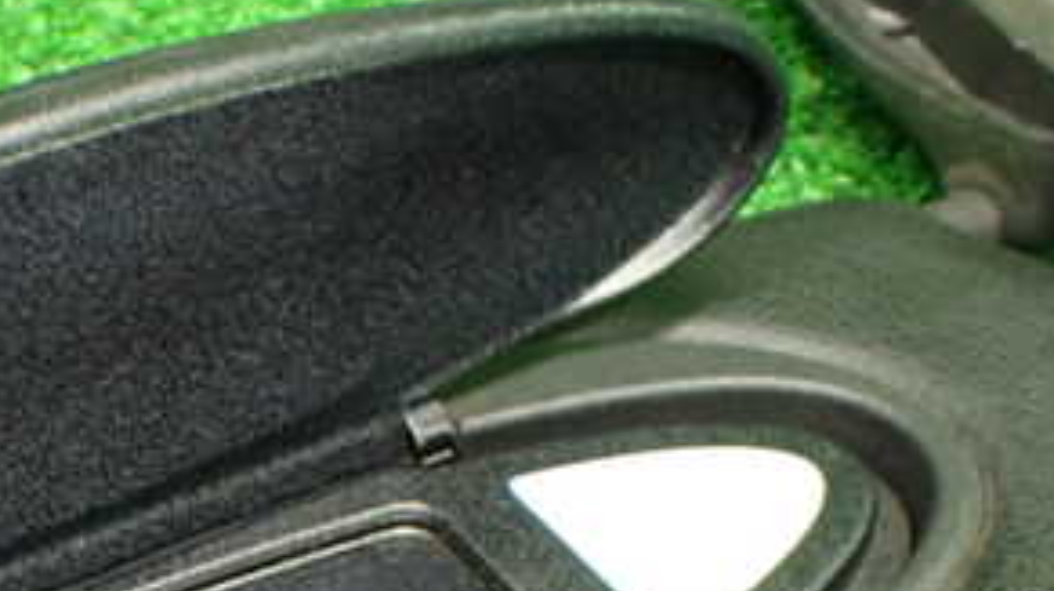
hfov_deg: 25.3
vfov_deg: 14.2
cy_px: 794
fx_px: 2261
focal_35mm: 81
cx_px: 65
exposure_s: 1/40
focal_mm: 6.37
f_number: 2.5
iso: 800
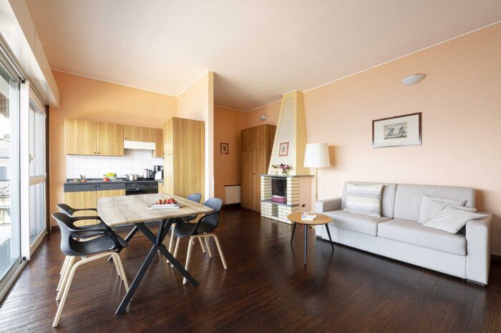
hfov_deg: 104.3
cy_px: 166
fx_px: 195
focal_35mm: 14
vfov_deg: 81.2
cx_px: 250
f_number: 20
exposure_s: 1/1.25
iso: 200
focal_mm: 14
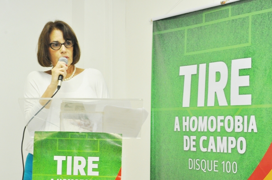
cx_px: 136
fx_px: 566
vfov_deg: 18.1
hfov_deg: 27.0
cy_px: 90
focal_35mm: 75
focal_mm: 50
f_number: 10
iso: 1600
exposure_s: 1/30
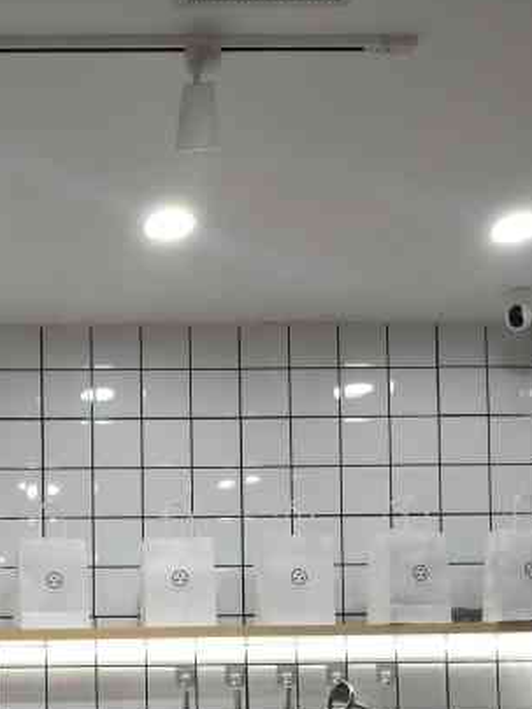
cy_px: 766
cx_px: -63
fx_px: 1229
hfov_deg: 22.9
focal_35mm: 60
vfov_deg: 29.3
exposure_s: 1/50
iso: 64
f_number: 2
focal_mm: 3.88
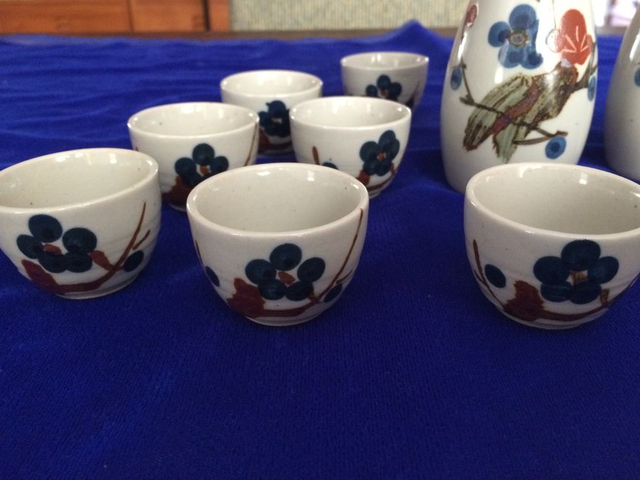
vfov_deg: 45.4
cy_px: 237
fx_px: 573
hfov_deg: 58.4
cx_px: 326
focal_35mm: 31
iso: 320
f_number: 2.2
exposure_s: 1/30
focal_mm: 4.12
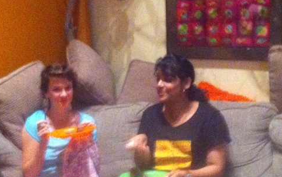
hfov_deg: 26.8
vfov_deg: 17.0
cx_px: 165
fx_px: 592
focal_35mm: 77
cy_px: 92
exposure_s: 1/15
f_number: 2.8
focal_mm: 3.85
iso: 1000
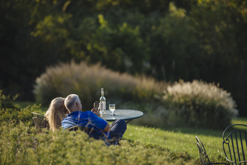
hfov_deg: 10.3
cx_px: 124
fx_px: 1373
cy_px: 82
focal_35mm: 200
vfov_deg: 6.9
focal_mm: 200
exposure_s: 1/800
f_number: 2.8
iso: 100
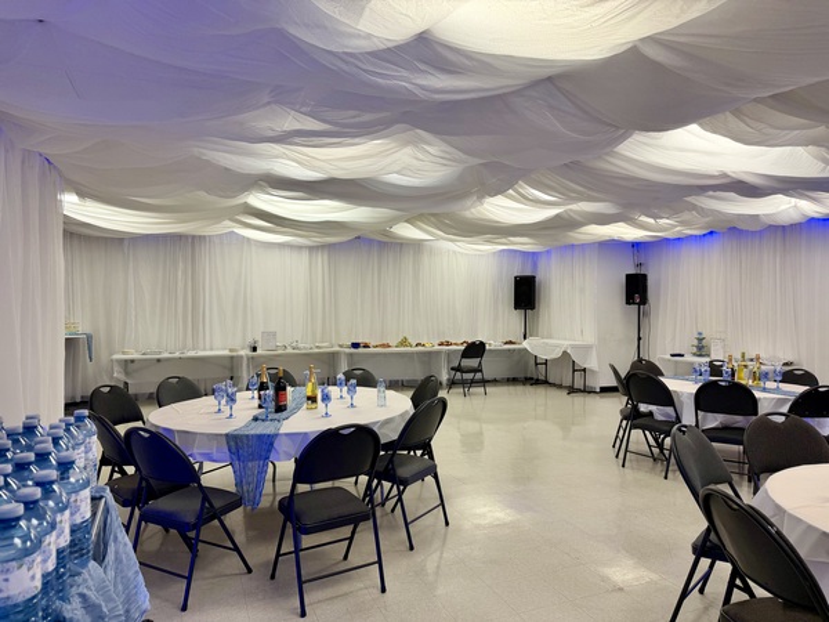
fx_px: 575
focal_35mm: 24
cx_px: 414
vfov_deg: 56.8
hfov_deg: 71.6
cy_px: 311
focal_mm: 6.76
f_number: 1.78
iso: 80
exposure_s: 1/148
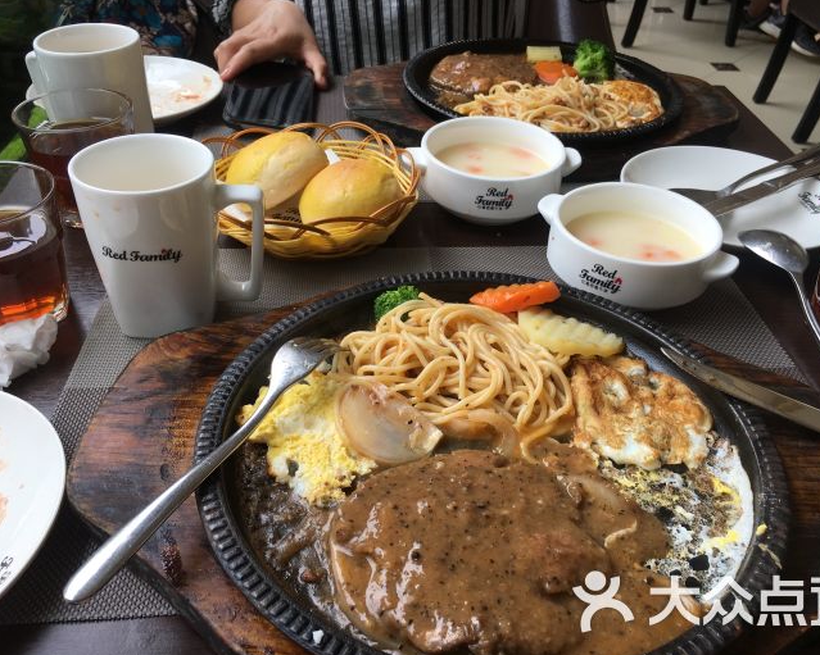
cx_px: 445
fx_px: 752
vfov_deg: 47.1
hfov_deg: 57.1
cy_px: 331
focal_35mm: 31
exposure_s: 1/159
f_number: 2.2
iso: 25
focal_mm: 4.15
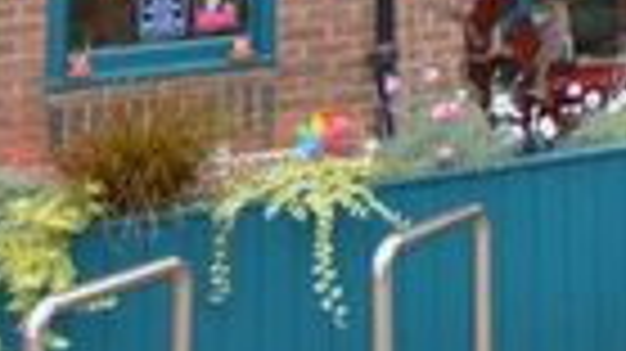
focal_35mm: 111
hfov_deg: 15.8
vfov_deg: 9.5
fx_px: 1841
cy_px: -531
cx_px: 1198
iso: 100
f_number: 4.5
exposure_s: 1/100
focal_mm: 14
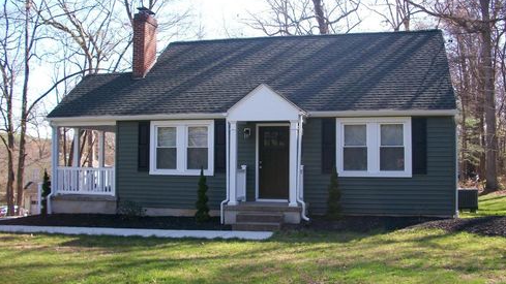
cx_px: 257
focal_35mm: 39
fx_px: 523
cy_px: 147
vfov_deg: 30.4
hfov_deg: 51.6
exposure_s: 1/250
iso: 80
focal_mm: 6.3
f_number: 3.1
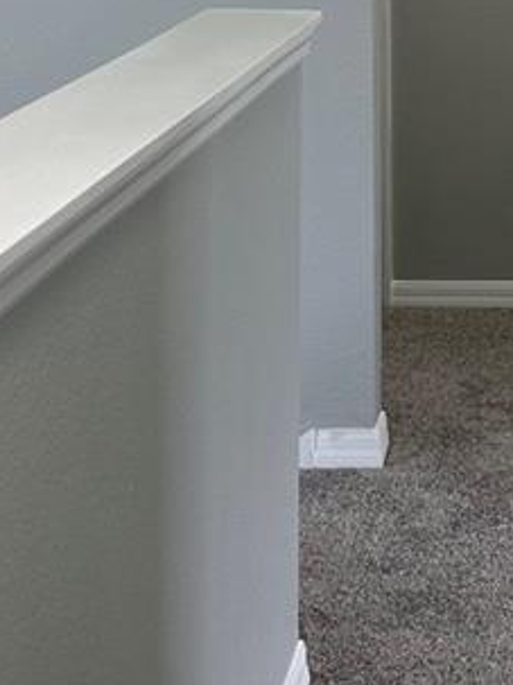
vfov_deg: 19.8
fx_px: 1878
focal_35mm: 95
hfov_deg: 15.2
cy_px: -52
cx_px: 560
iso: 80
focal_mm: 6.86
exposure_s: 1/120
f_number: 1.78
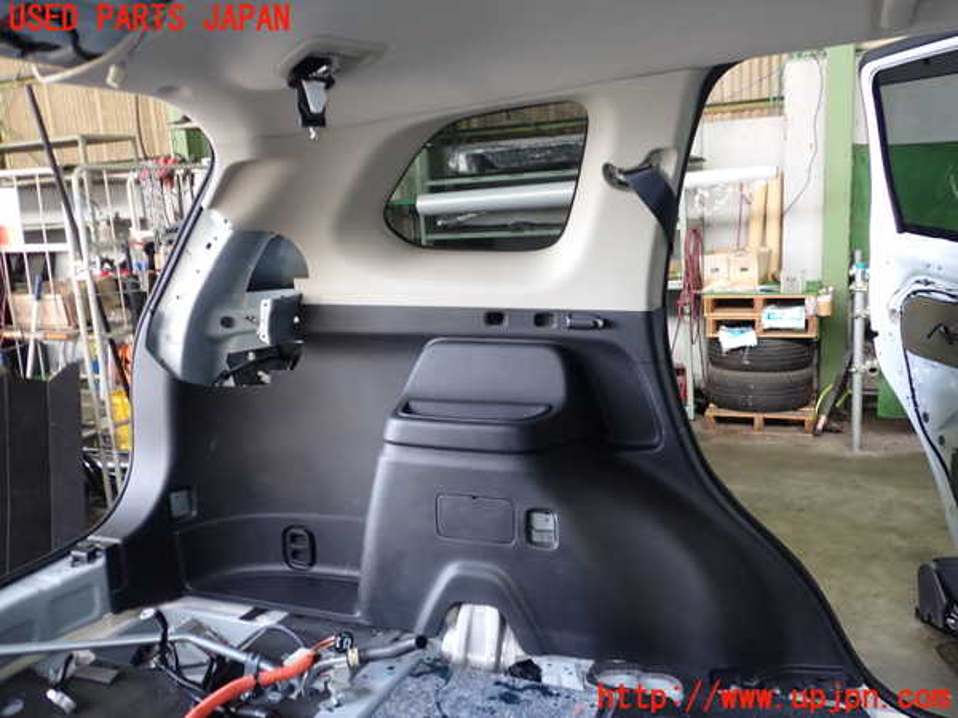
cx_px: 479
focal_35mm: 30
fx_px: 830
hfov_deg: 60.0
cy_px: 359
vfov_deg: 46.8
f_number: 2.3
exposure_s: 1/30
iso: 200
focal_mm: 5.4
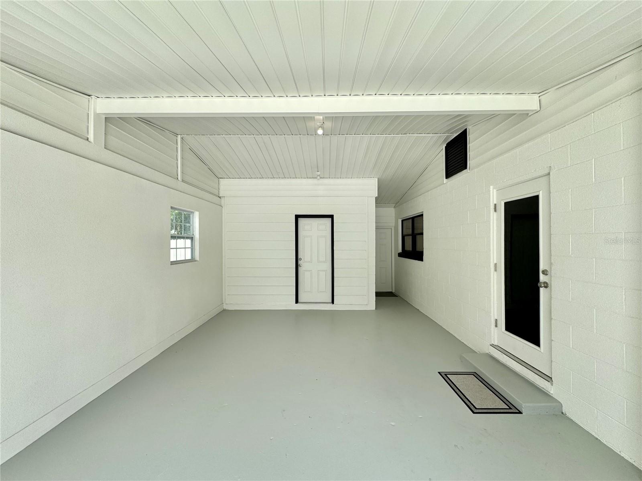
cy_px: 240
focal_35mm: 14
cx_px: 321
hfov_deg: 102.1
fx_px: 260
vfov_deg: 85.7
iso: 40
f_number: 2.2
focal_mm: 2.22
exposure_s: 1/433
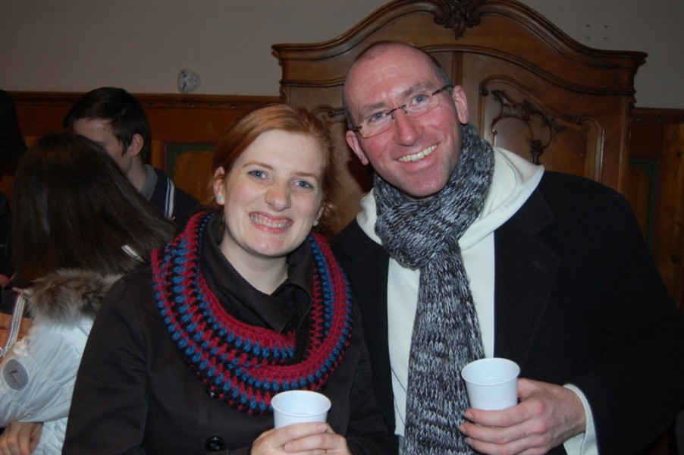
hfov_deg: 53.2
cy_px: 228
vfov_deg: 36.8
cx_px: 342
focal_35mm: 36
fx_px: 683
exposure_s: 1/60
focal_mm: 24
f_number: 4
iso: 400
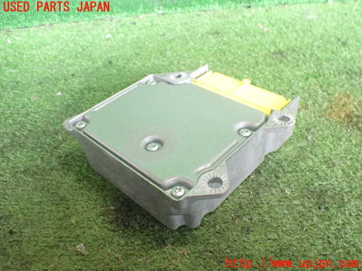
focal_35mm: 30
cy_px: 136
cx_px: 181
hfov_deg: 60.0
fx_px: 314
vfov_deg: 46.8
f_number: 2.3
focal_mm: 5.4
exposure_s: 1/80
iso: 800
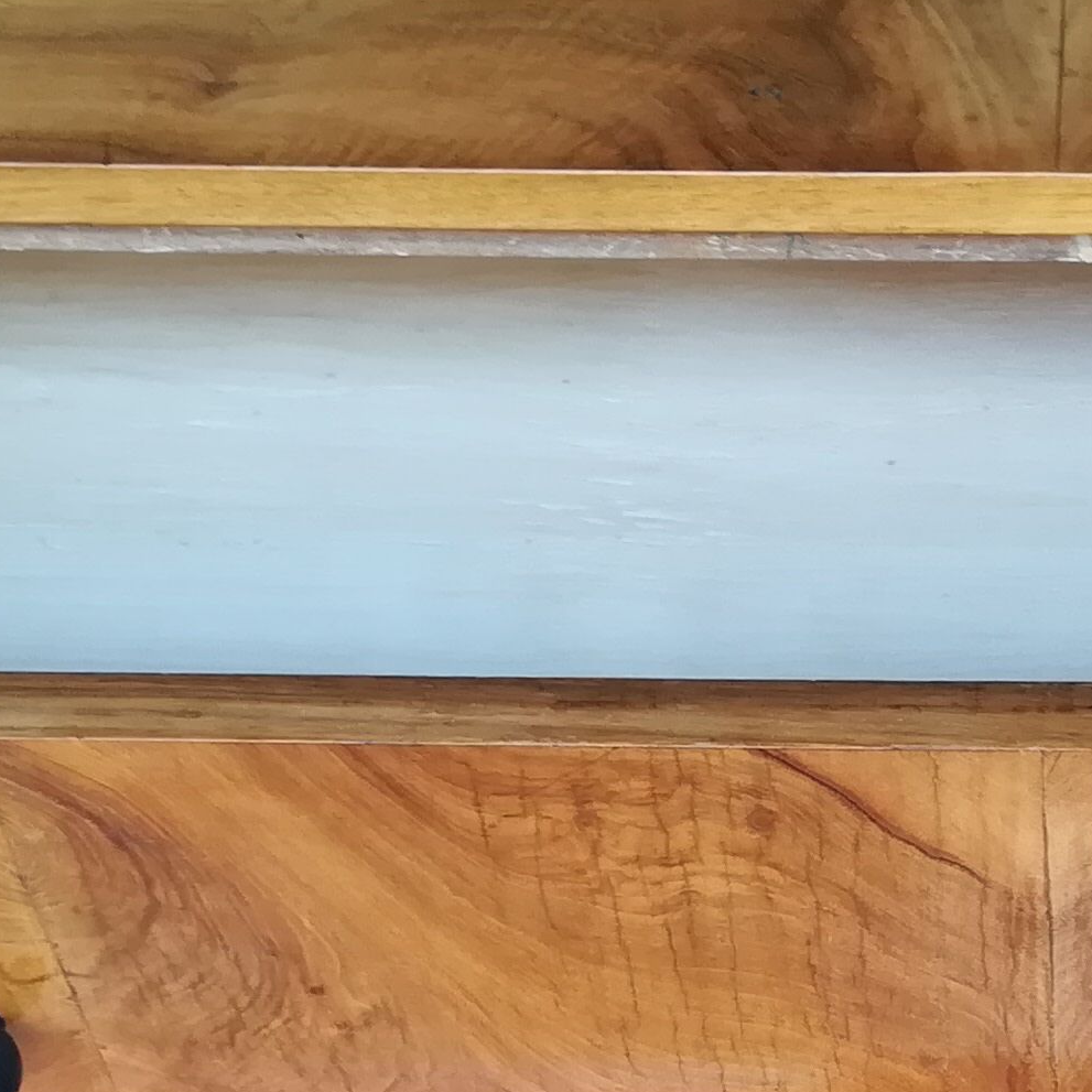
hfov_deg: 18.4
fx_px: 3284
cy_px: 959
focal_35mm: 92
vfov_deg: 18.6
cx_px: 1064
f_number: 2.2
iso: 100
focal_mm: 3.83
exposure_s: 1/33.3
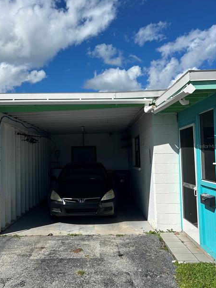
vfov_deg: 55.3
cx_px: 81
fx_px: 274
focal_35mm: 33
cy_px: 146
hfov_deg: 42.6
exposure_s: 1/6579
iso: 50
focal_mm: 5.7
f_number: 1.5
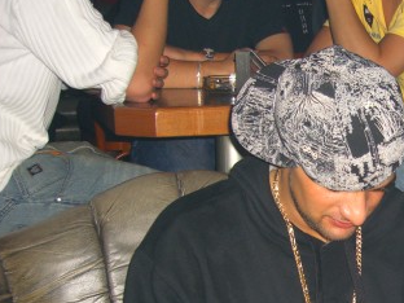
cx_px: 379
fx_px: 852
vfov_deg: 19.9
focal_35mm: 73
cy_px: 254
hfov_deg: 25.7
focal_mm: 7.9
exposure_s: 1/60
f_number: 2.8
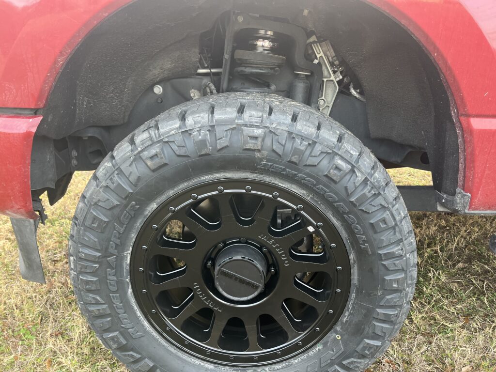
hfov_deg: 67.3
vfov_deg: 53.1
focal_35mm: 26
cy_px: 186
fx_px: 373
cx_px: 248
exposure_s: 1/121
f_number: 1.6
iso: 100
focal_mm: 5.1
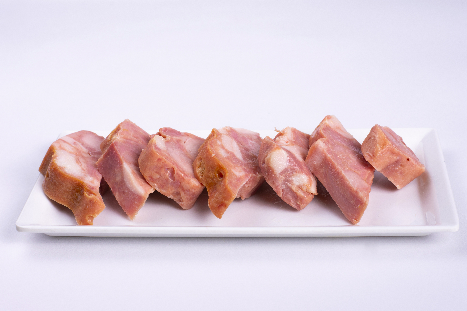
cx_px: 234
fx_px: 973
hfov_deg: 27.0
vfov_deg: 18.2
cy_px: 156
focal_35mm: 75
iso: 100
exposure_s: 1/160
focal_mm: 50
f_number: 9
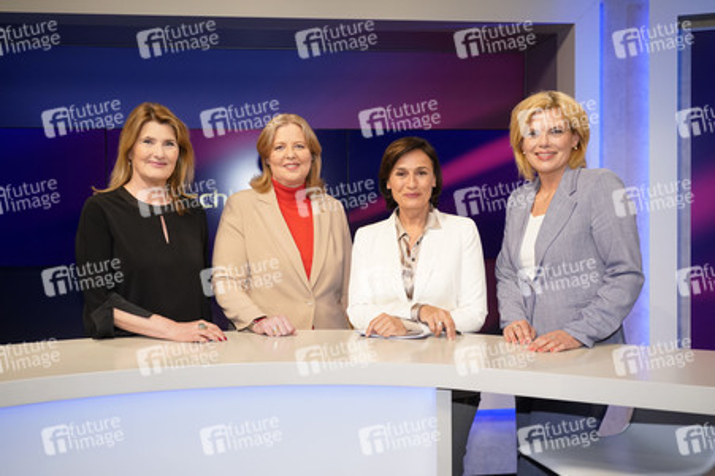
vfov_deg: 38.8
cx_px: 358
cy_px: 238
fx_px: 675
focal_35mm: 34
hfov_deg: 55.8
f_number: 5
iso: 2000
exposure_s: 1/160
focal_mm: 34
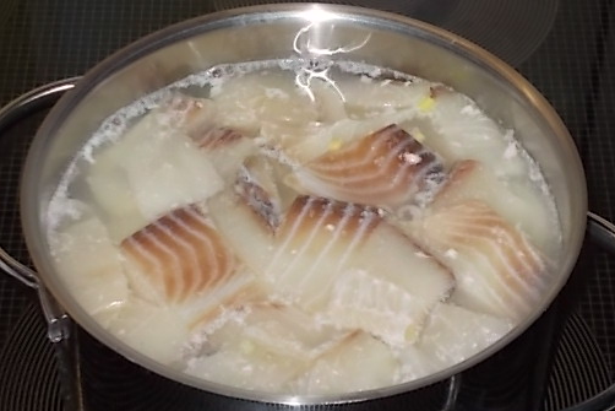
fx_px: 1948
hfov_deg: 17.9
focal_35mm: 114
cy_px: 216
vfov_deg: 12.0
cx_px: 332
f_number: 6.3
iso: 200
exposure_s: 1/60
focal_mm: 15.4
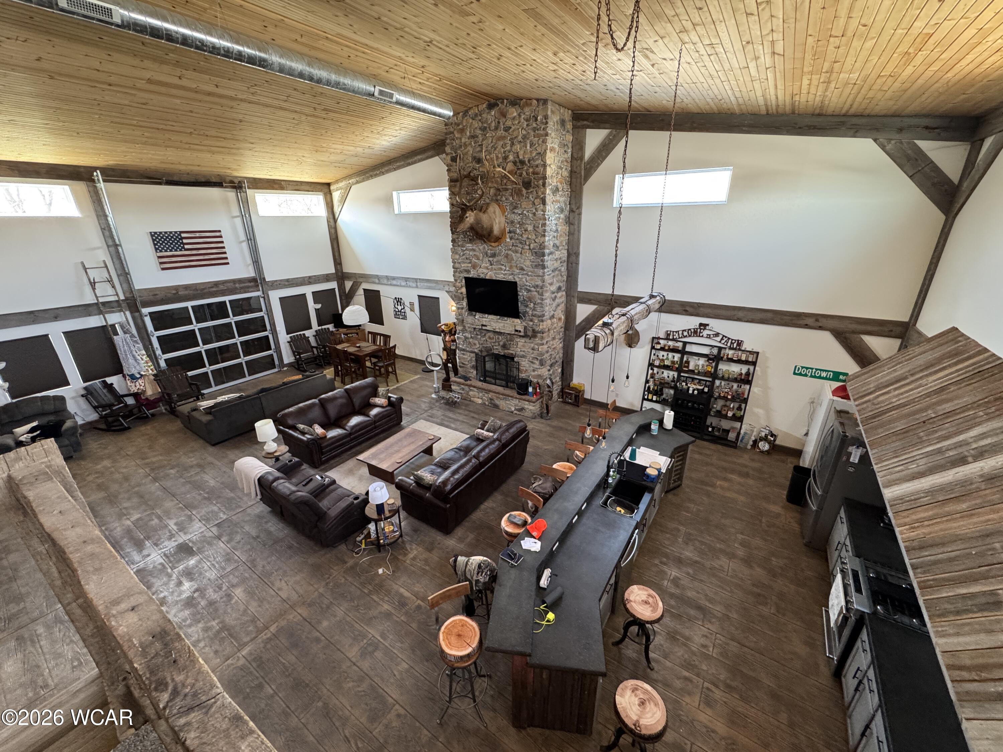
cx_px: 502
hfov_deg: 102.1
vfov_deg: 85.7
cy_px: 376
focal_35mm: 14
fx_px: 406
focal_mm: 2.22
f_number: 2.2
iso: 250
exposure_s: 1/60
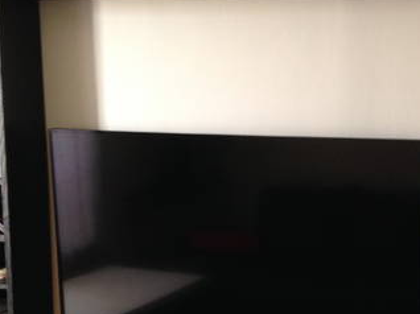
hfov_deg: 23.6
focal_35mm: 82
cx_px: 326
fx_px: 994
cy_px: 247
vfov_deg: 17.8
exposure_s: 1/20
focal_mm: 4.12
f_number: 2.4
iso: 125
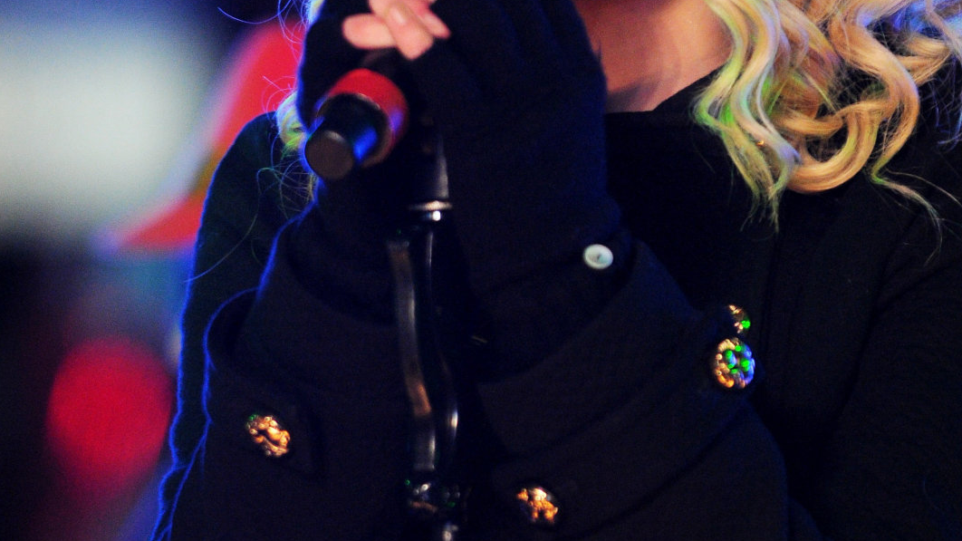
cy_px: 142
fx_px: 13798
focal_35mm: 541
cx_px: 570
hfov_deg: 4.0
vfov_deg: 2.2
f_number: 3.2
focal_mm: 190
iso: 1000
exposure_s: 1/400
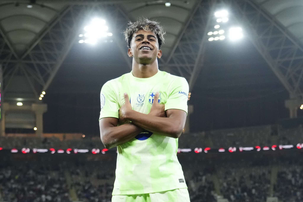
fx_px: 438
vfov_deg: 26.0
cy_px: 101
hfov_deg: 38.2
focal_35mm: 52
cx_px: 152
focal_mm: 52
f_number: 4
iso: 4000
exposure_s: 1/1250
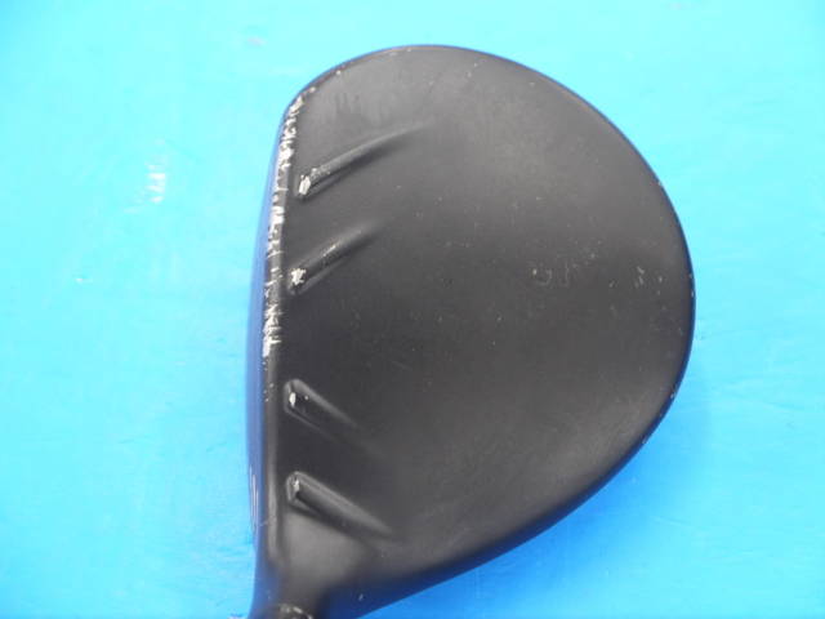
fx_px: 2002
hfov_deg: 23.3
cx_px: 412
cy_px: 310
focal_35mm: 84
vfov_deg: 17.6
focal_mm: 42
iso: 800
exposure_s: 1/50
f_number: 5.6
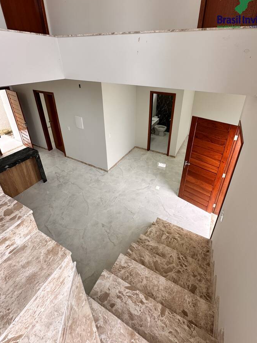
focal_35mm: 17
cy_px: 140
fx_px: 168
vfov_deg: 90.1
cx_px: 136
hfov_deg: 74.7
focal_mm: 2.22
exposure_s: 1/99
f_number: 2.2
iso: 50
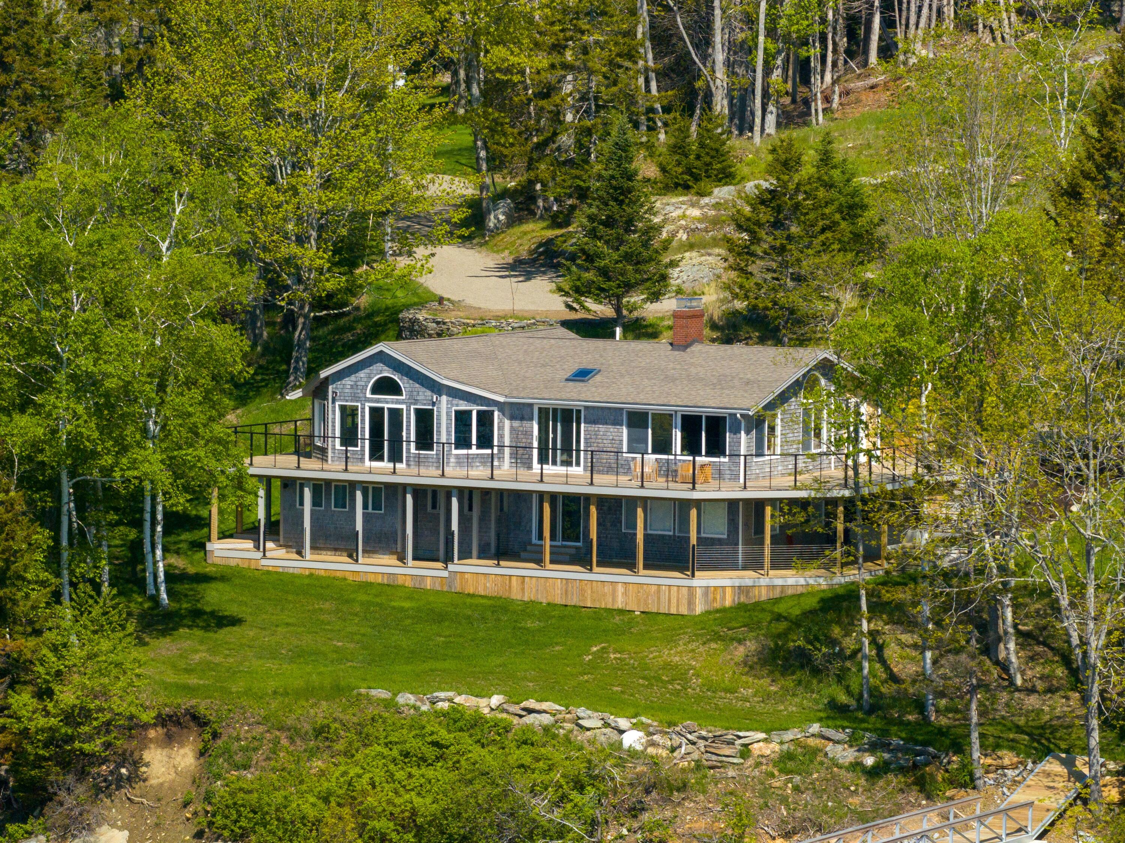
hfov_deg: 11.9
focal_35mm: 166
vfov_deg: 8.9
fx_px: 5393
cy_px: 422
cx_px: 562
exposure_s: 1/2000
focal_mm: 30.71
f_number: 3.4
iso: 100
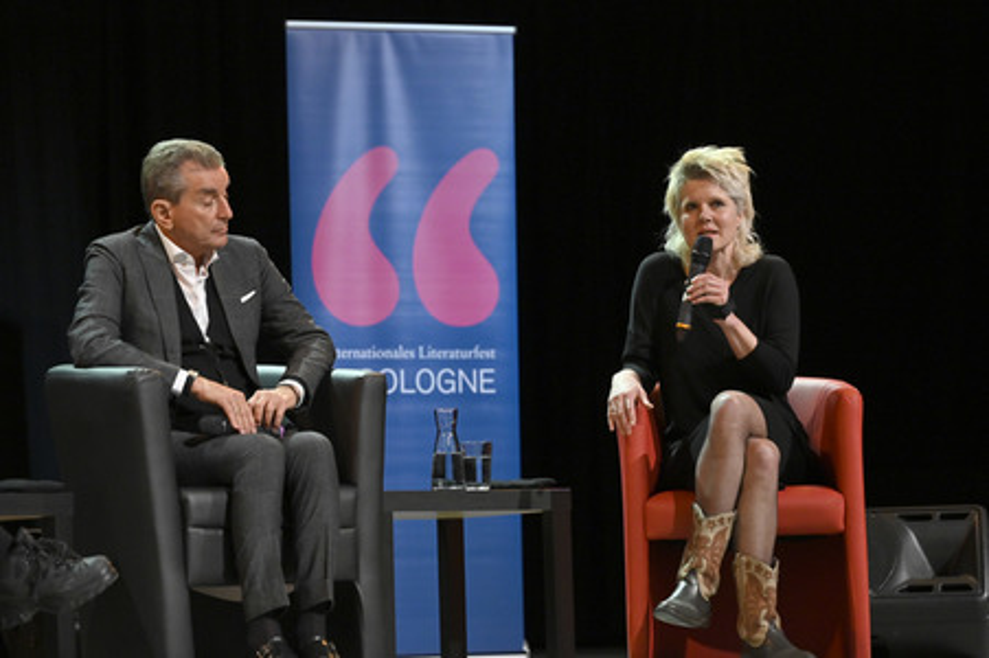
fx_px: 3294
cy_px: 329
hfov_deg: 17.1
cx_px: 494
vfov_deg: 11.4
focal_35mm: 120
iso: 1600
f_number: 4
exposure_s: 1/400
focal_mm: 120
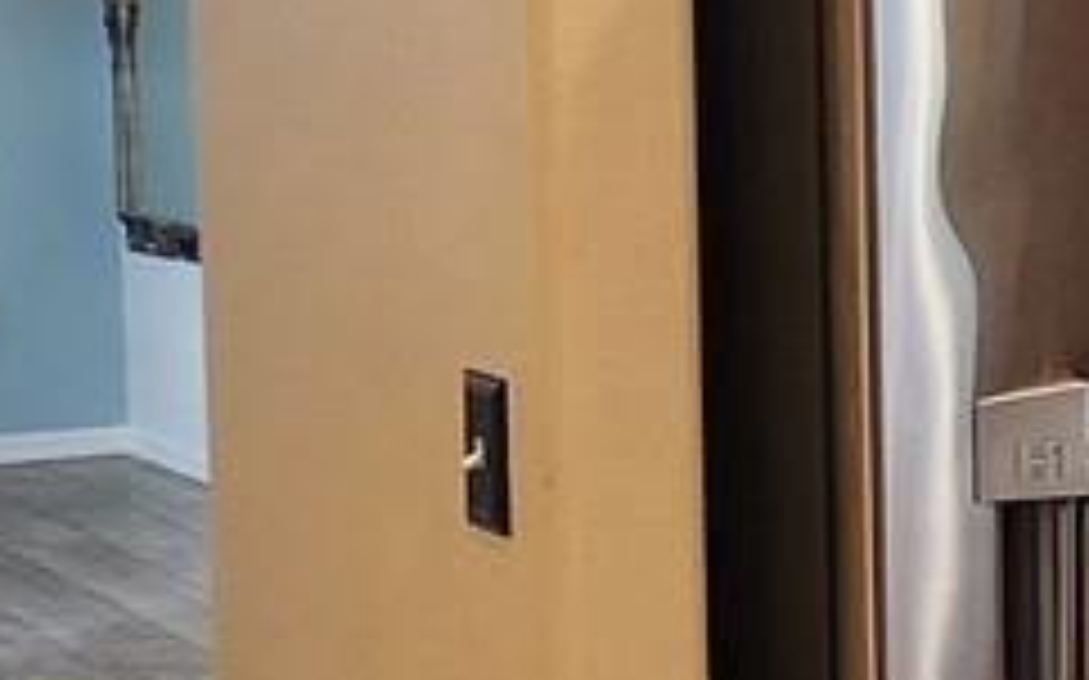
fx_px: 2700
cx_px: 2182
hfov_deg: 16.9
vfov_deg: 14.3
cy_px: 243
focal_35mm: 91
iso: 125
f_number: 2.2
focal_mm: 1.74
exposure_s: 1/60
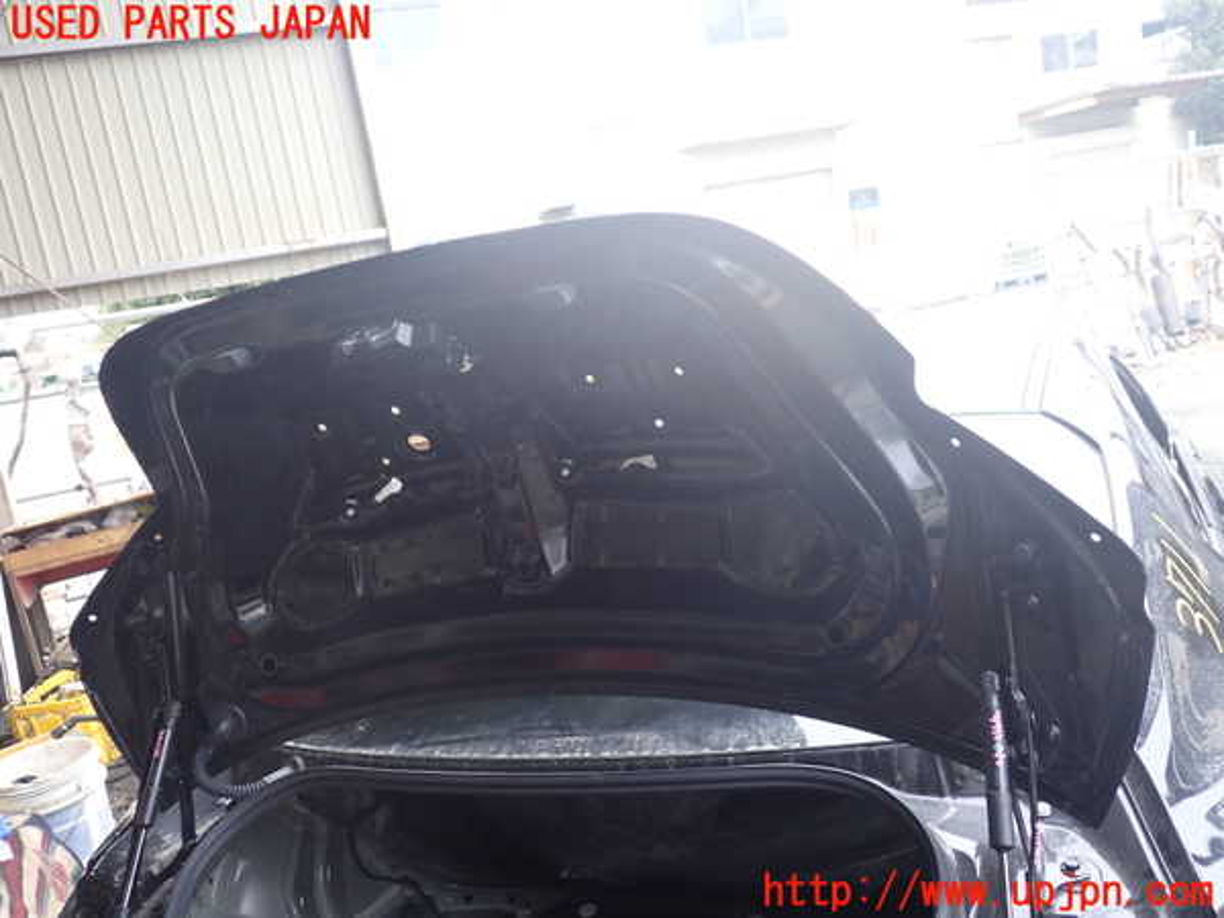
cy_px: 459
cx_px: 612
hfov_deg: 60.0
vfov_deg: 46.8
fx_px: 1061
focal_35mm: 30
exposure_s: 1/60
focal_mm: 5.4
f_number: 2.3
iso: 200
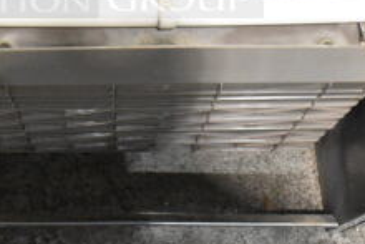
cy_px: -70
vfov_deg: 17.2
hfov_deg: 26.5
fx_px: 761
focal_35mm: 75
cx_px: 80
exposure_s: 1/200
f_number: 5.6
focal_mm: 18
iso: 6400
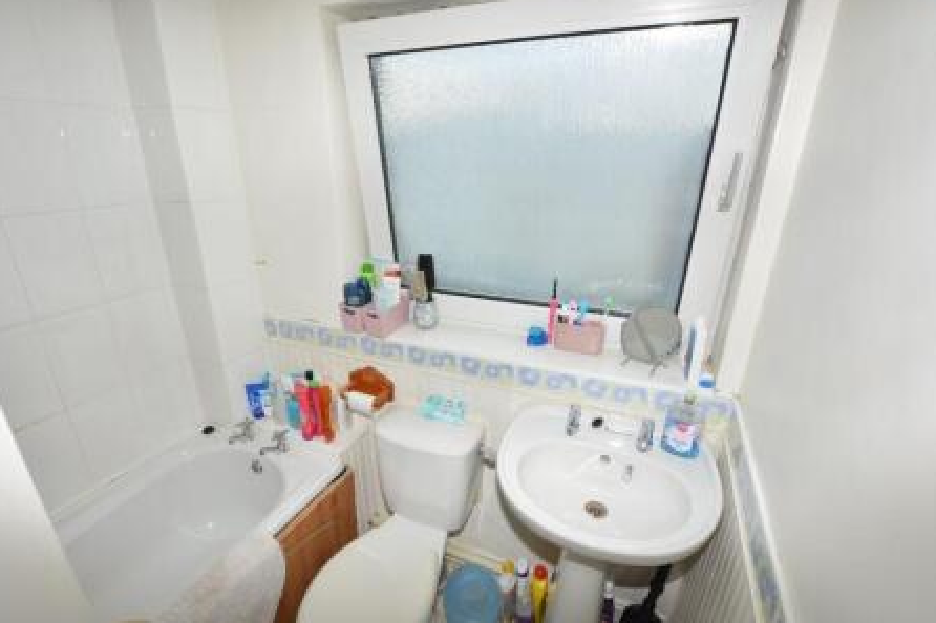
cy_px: 318
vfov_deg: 73.7
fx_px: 416
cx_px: 443
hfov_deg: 96.7
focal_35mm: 16
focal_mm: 10
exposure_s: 1/125
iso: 140
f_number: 5.6
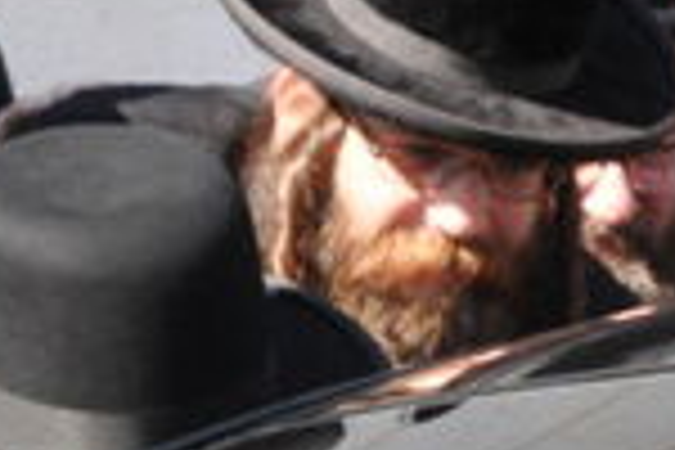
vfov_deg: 6.9
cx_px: 153
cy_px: 1179
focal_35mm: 184
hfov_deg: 11.1
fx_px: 3450
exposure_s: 1/400
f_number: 10
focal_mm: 18
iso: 800
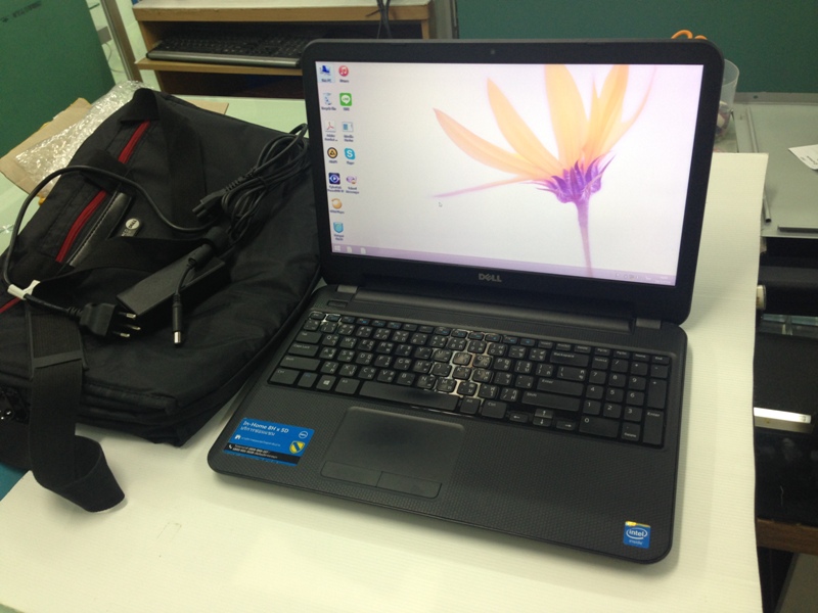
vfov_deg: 42.9
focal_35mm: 33
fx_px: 780
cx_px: 409
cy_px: 306
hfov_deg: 55.4
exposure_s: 1/20
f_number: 2.4
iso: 64
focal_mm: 4.12
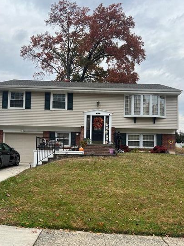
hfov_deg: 44.1
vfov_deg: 56.6
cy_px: 140
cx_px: 92
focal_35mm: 32
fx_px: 227
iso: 50
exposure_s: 1/917
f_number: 1.5
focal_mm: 5.7
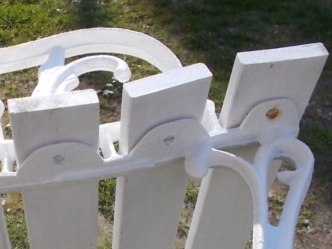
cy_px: 272
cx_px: 57
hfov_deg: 32.7
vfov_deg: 24.0
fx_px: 547
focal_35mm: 57
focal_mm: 4.6
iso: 80
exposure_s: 1/100
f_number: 8
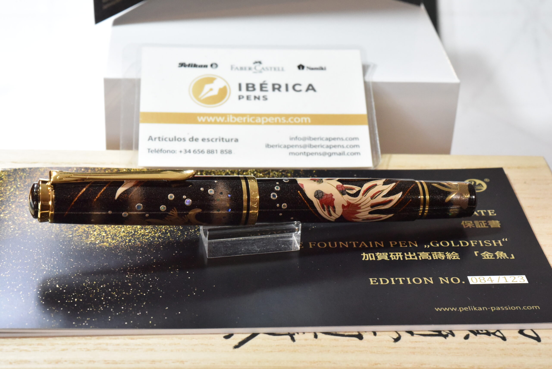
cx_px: 276
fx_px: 920
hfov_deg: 33.4
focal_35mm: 60
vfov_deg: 22.6
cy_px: 184
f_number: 20
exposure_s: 1/80
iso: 12800
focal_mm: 60
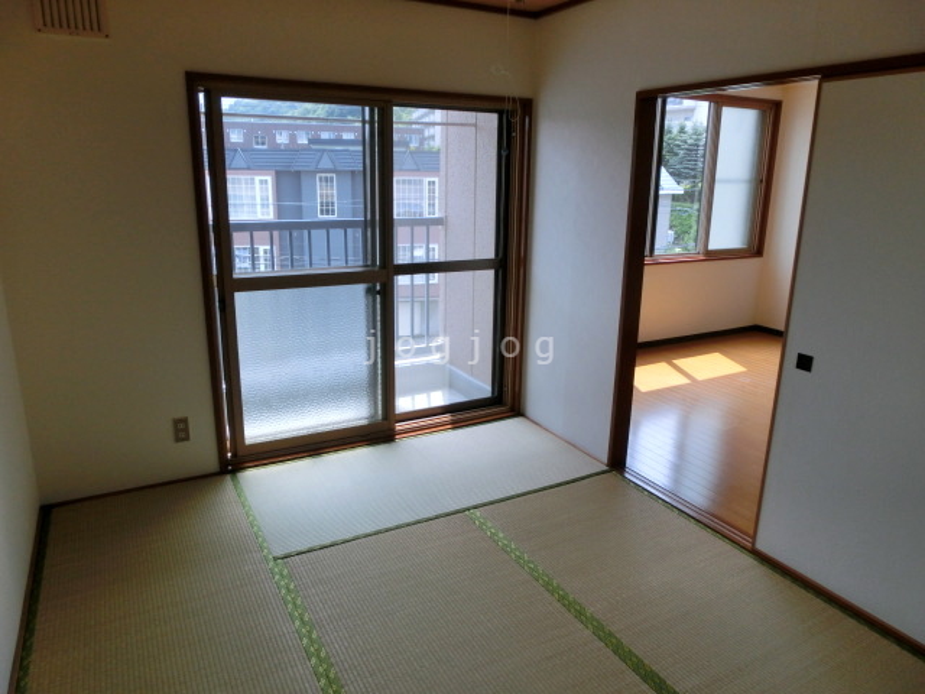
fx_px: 641
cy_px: 347
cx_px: 462
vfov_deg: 56.8
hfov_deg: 71.6
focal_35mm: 24
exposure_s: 1/400
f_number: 3
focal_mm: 4.24
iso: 80
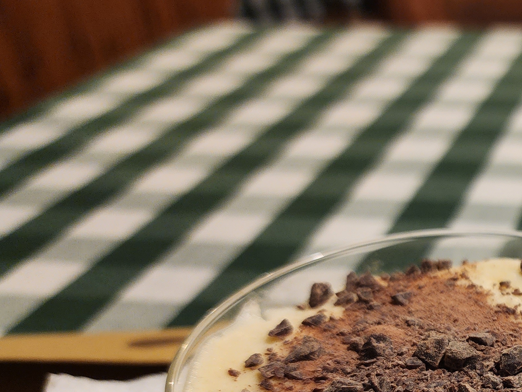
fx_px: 860
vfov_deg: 25.1
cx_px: 627
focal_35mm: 57
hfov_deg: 29.1
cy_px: 333
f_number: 1.8
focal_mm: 6.4
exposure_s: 1/50
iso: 250
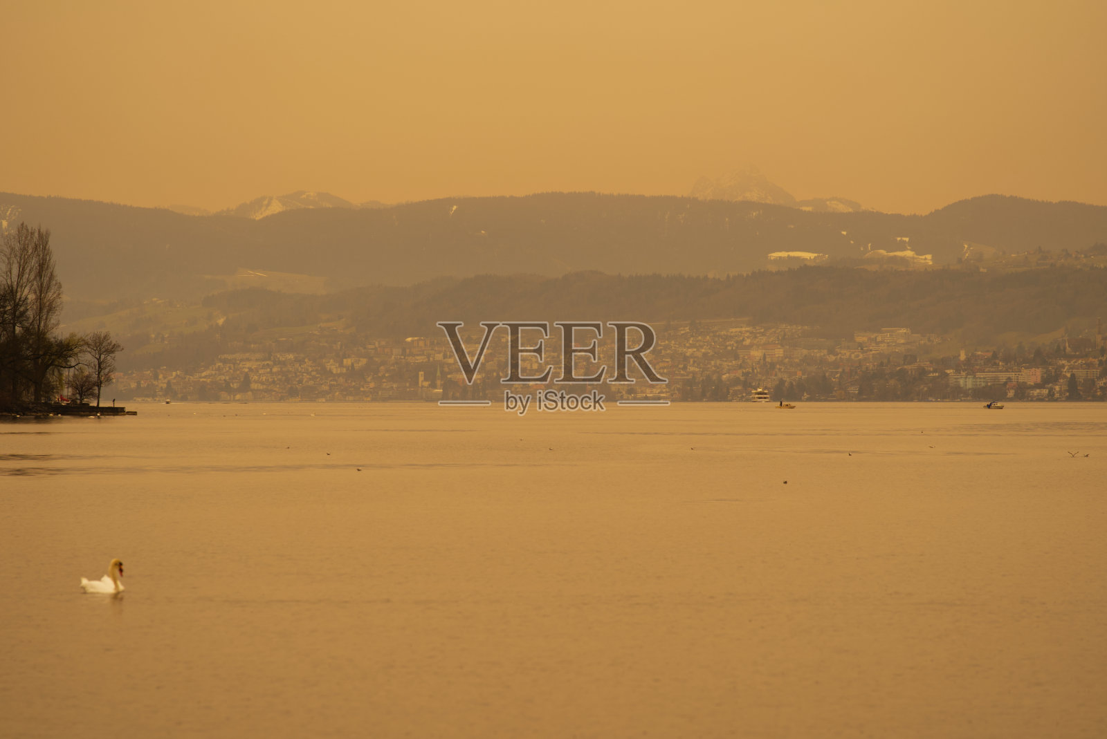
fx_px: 6154
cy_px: 370
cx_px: 554
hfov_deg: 10.3
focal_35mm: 200
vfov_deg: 6.9
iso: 100
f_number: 4.5
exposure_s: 1/320
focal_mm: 200
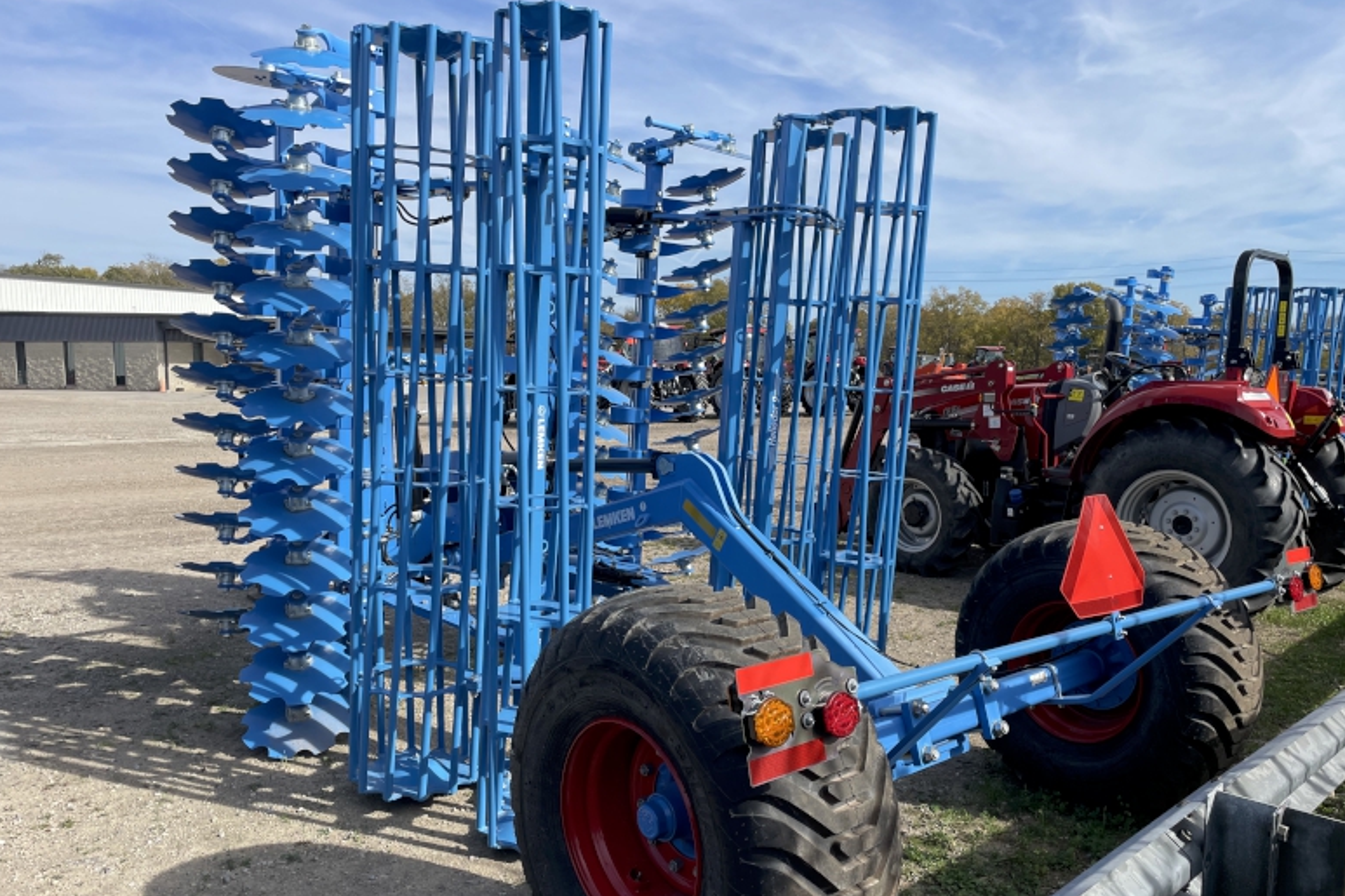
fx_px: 1046
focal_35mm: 28
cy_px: 485
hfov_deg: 65.5
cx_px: 687
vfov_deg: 46.3
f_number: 1.6
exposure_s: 1/2618
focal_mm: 4.2
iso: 32
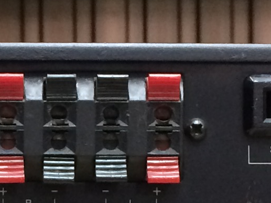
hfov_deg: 10.7
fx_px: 1433
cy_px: 181
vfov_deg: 8.1
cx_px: 5
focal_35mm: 183
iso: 320
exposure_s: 1/33
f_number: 2.2
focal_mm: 4.15
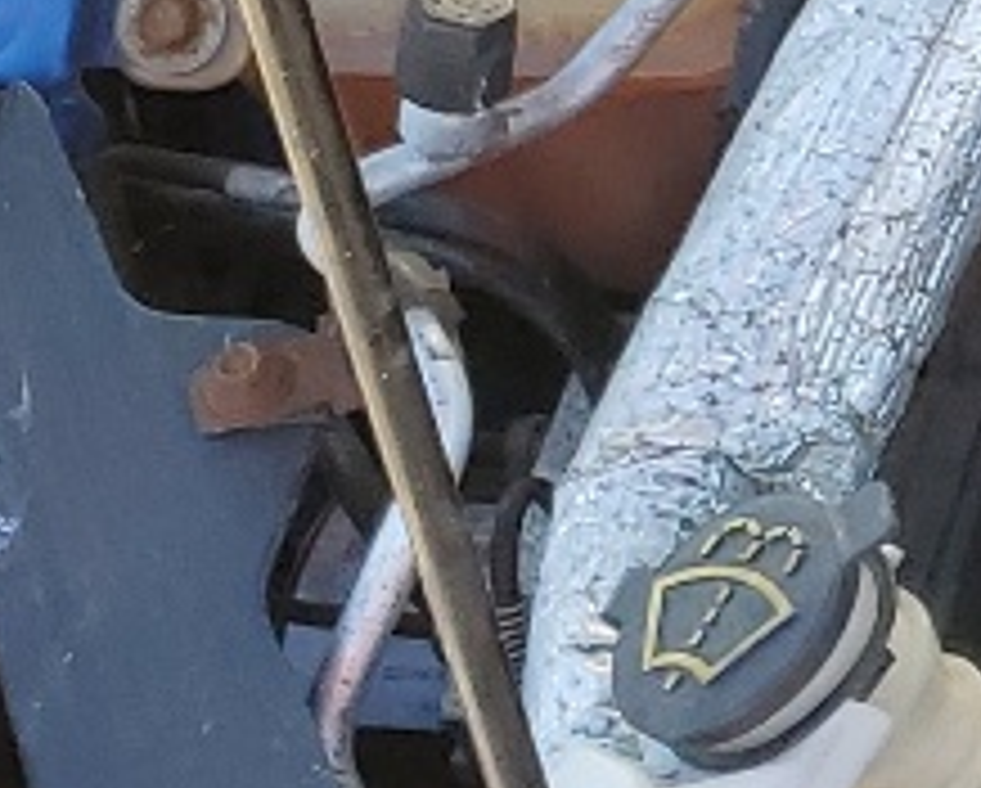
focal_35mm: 186
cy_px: -288
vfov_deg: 8.2
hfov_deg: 8.2
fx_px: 5408
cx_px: 3321
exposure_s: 1/435
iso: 50
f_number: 1.5
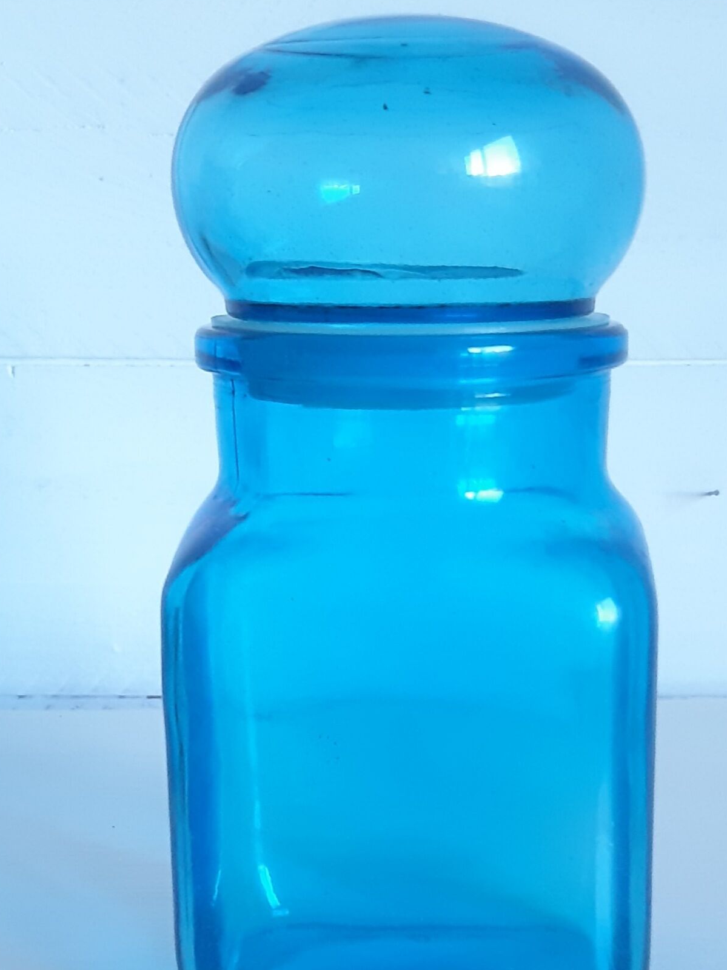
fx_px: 897
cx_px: 413
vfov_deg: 56.7
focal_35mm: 32
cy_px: 527
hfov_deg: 44.0
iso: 200
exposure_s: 1/50
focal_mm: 3.93
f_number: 1.7
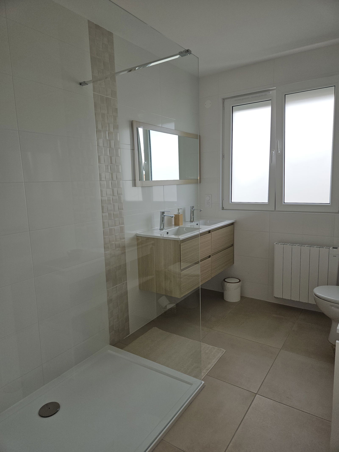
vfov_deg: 73.9
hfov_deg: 58.9
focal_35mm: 23
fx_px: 300
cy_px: 226
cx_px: 170
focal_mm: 5.4
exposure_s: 1/113
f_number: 1.8
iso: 25
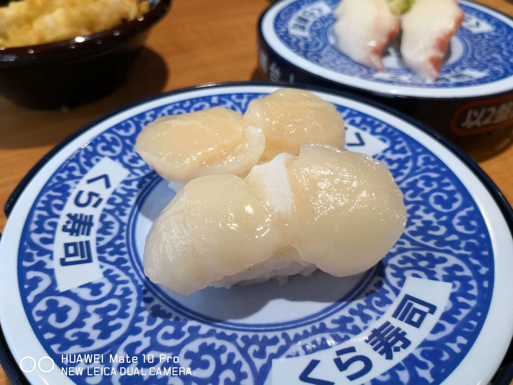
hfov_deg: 65.3
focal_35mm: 27
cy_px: 192
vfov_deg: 51.4
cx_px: 256
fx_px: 400
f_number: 1.6
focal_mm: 3.95
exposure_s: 1/158
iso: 50
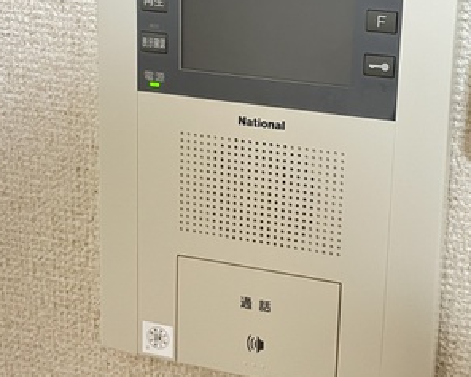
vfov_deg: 25.0
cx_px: 333
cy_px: 77
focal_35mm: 60
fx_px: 837
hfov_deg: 31.1
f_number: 1.6
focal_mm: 4.2
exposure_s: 1/60
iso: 250
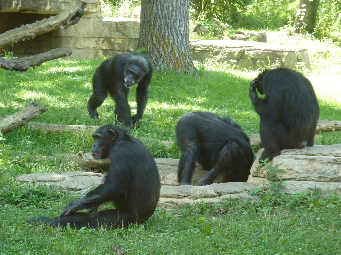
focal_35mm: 111
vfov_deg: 13.3
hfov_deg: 17.7
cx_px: 170
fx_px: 1093
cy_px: 128
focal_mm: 18.2
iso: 400
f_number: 4.4
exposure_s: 1/125
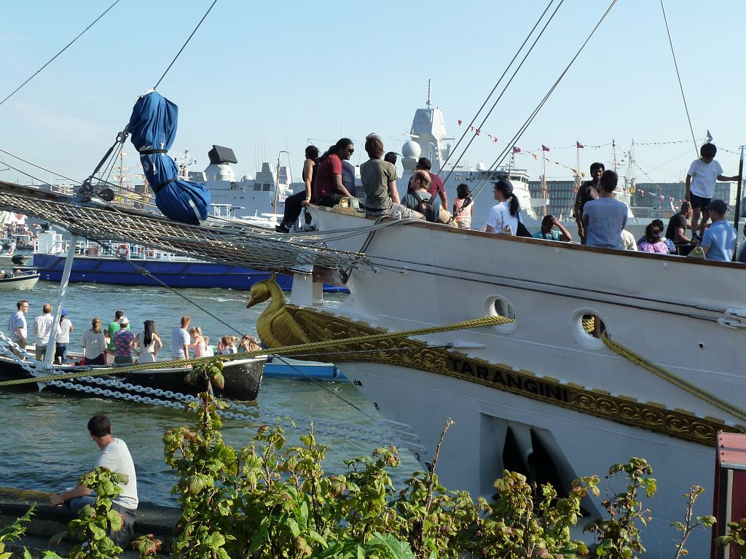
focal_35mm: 48
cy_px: 280
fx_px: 1034
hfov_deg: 39.7
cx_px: 373
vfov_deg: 30.2
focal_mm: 7.9
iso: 125
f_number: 4
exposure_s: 1/250
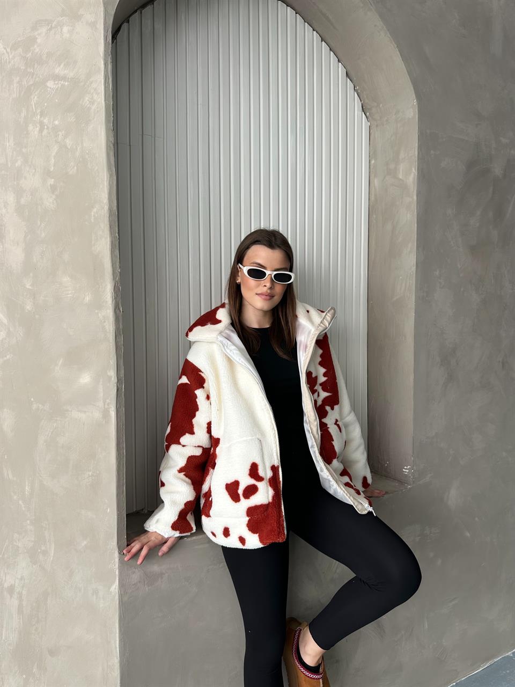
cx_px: 258
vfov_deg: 71.6
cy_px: 344
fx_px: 476
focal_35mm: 24
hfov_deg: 56.8
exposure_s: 1/121
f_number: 1.78
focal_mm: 6.86
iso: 64
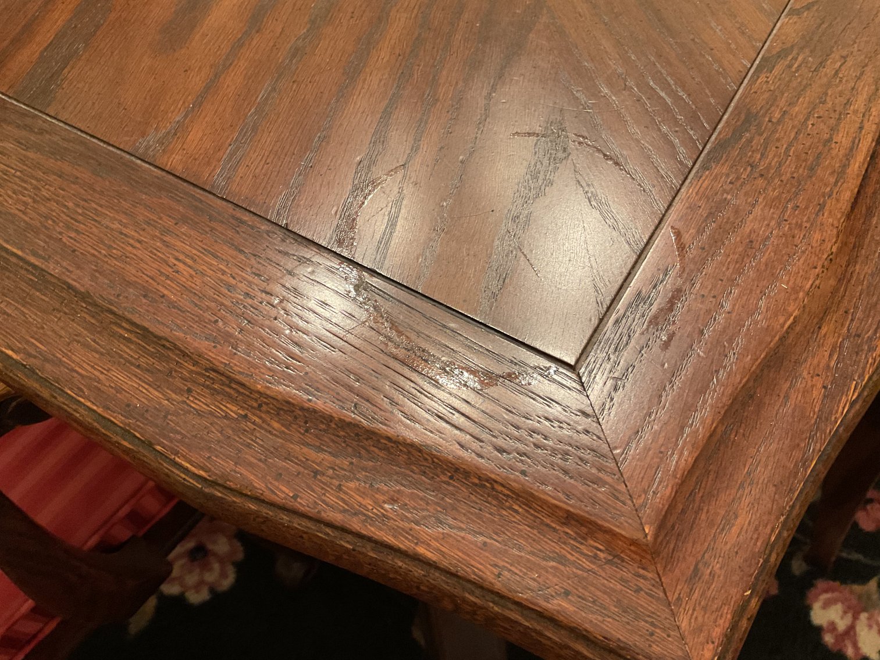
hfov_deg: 61.7
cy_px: 330
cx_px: 440
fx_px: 737
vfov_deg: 48.2
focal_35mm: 29
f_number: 1.8
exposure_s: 1/40
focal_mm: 3
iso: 250
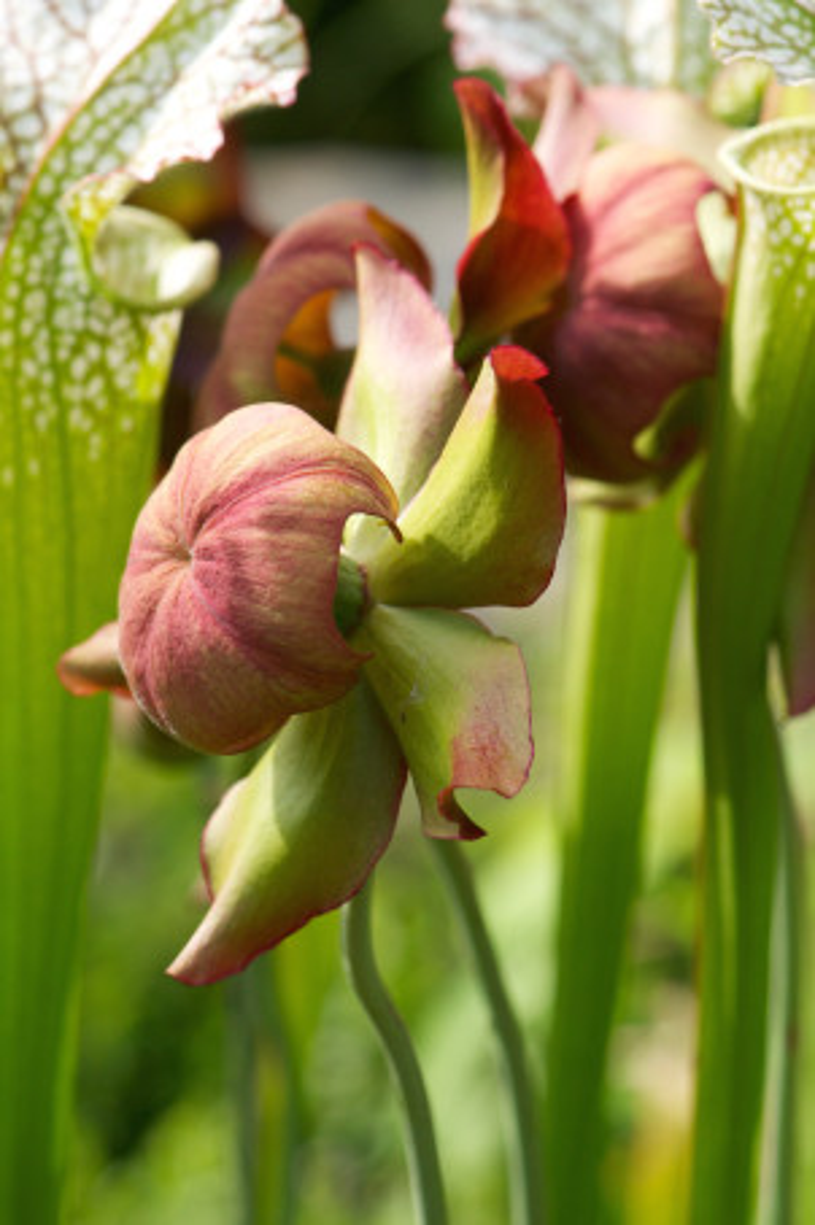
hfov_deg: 8.7
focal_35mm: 158
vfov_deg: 13.0
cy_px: 612
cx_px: 408
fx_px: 5356
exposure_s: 1/320
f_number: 7.1
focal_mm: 105
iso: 500
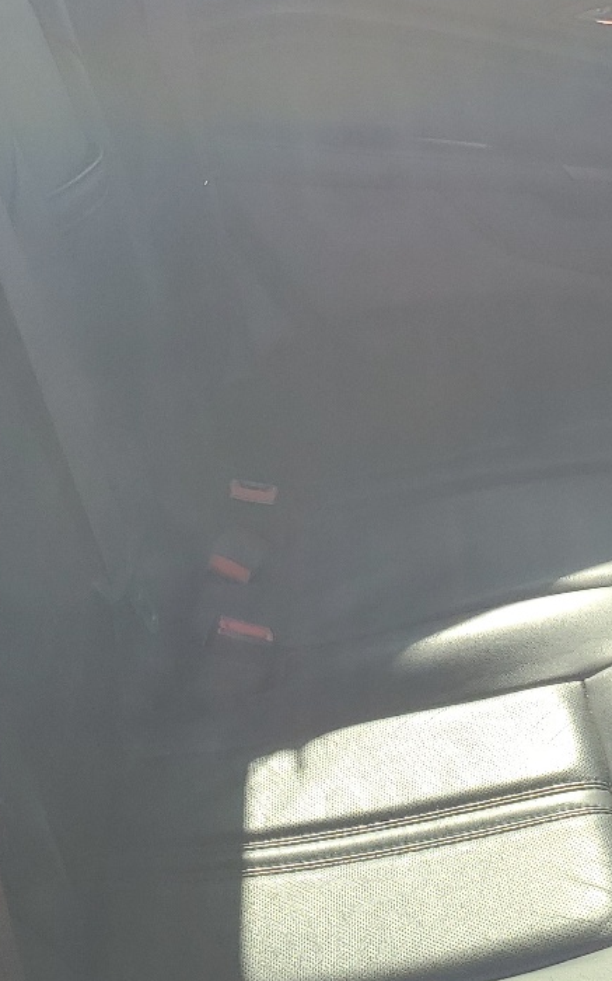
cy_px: 377
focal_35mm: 63
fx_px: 1683
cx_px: 517
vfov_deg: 32.4
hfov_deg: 20.3
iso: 50
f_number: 1.5
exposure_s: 1/435
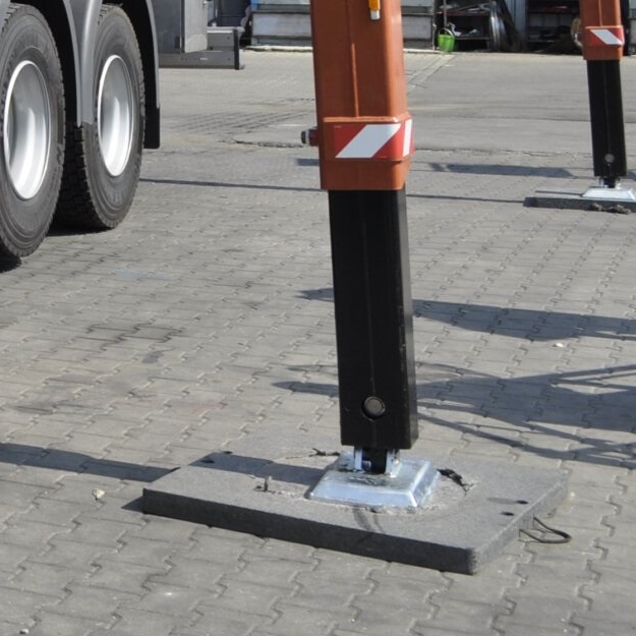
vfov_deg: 18.6
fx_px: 1829
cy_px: -132
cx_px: -479
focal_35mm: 88
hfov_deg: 16.7
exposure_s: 1/320
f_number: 9
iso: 200
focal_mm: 18
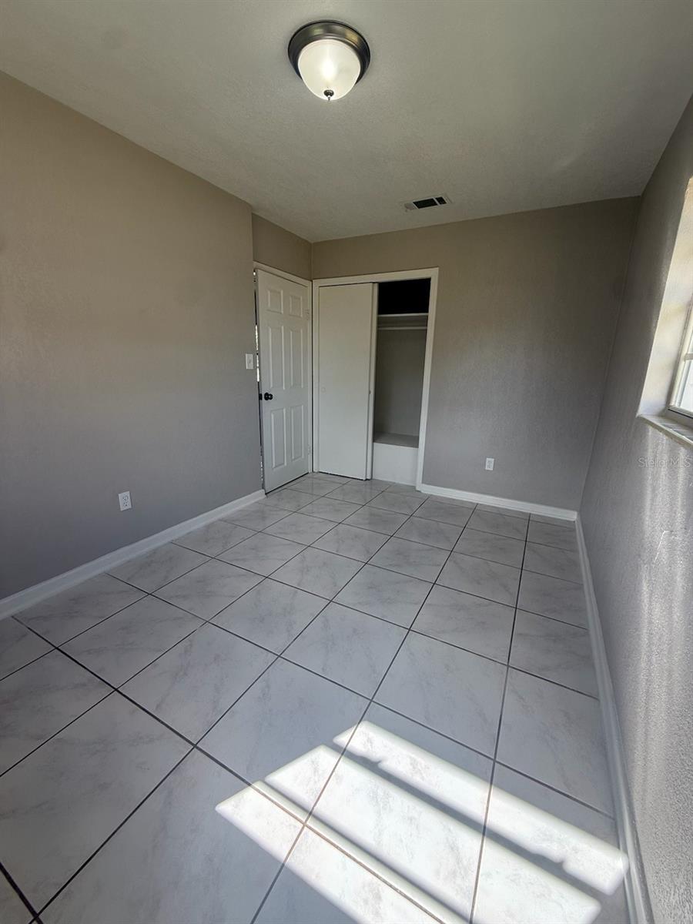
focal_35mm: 14
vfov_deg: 102.1
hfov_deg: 85.7
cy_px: 462
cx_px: 346
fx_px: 374
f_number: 2.2
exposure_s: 1/221
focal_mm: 2.22
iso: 50
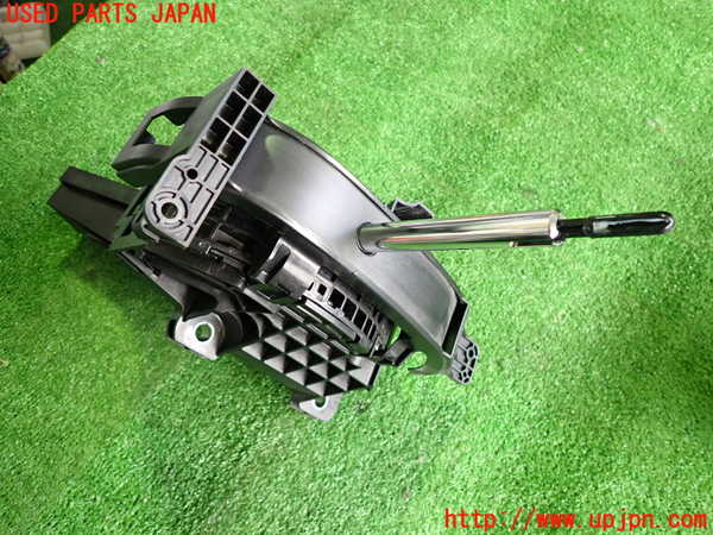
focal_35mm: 25
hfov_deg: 69.4
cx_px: 356
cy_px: 268
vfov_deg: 54.9
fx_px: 515
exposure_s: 1/30
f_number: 2
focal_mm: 4.5
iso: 250
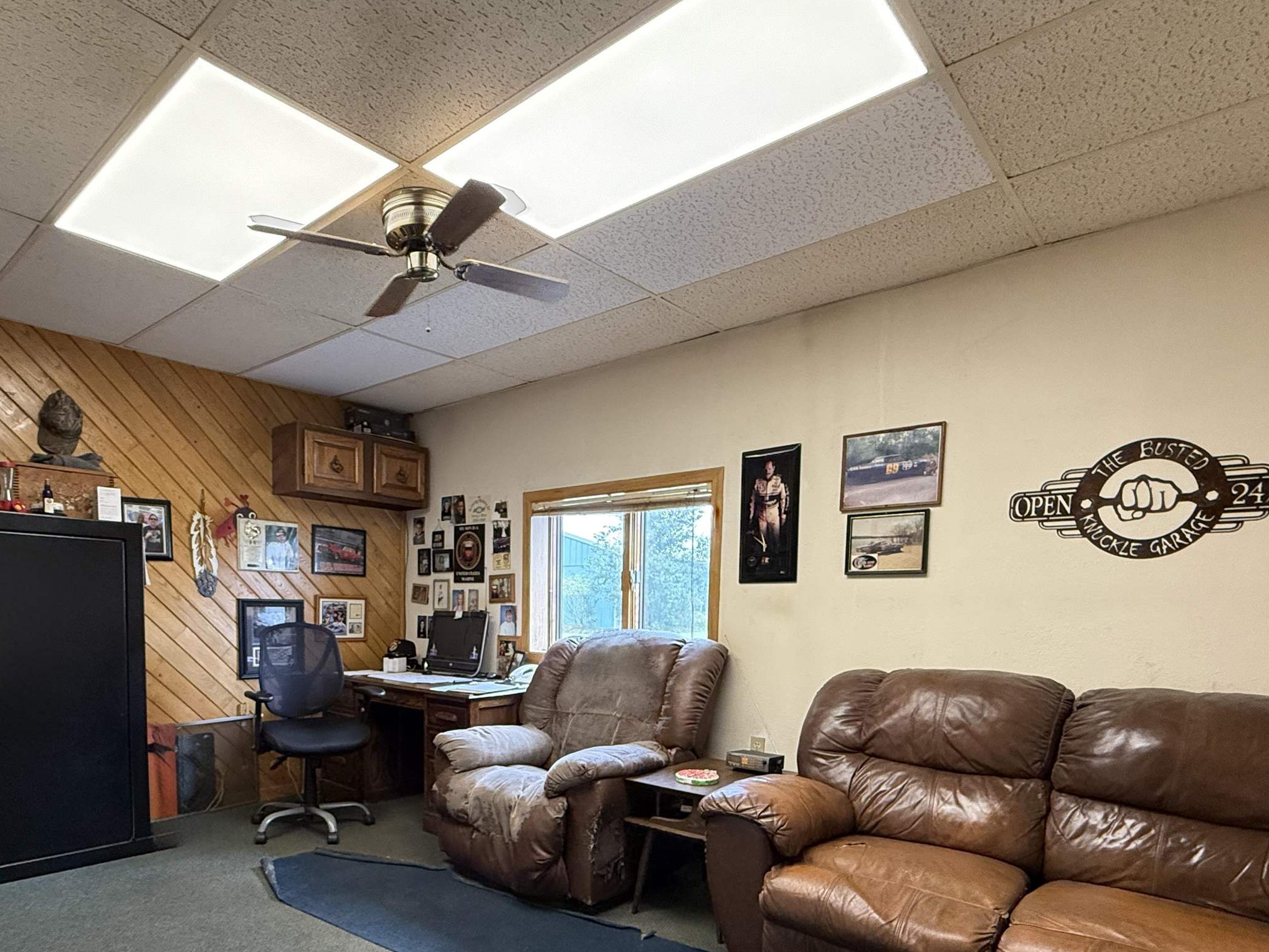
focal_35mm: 21
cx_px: 543
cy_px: 671
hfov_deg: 78.5
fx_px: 770
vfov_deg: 61.1
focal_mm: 2.22
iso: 400
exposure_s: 1/120
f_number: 2.2
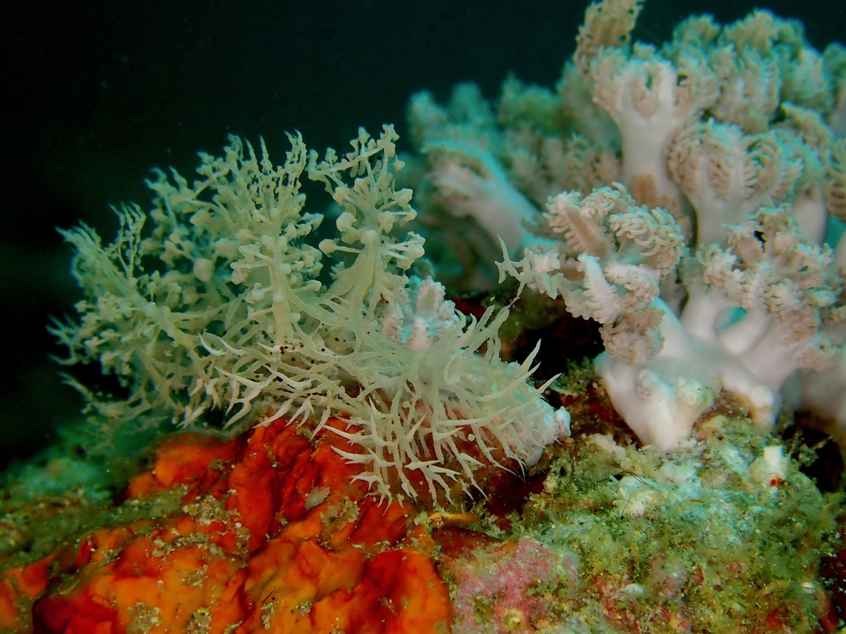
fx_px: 2444
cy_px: 317
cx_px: 423
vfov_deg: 14.8
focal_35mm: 100
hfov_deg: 19.6
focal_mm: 18
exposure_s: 1/400
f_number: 6.3
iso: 160
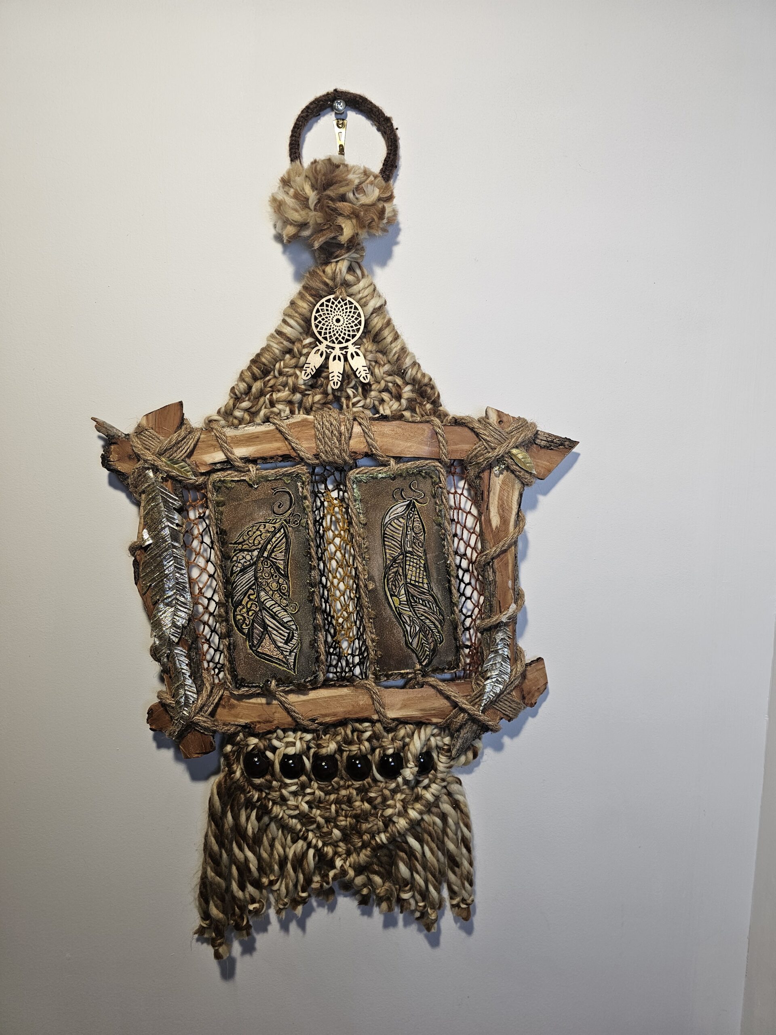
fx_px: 687
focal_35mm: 23
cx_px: 388
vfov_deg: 73.9
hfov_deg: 58.9
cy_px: 518
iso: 50
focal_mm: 6.3
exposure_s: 1/120
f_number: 1.7
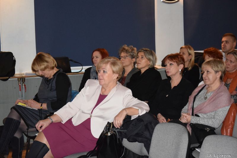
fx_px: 573
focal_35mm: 87
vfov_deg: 15.7
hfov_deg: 23.4
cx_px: 118
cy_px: 79
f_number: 5
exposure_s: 1/60
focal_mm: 58
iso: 3200
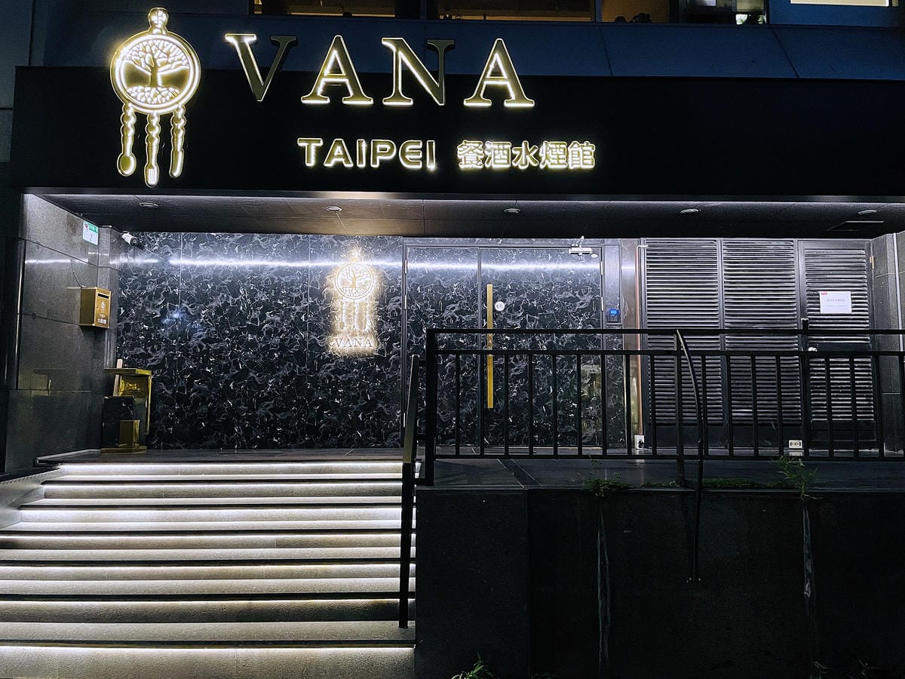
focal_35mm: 26
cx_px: 452
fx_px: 680
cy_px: 340
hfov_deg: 67.3
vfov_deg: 53.1
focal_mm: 4.2
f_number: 1.6
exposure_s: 1/40
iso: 500
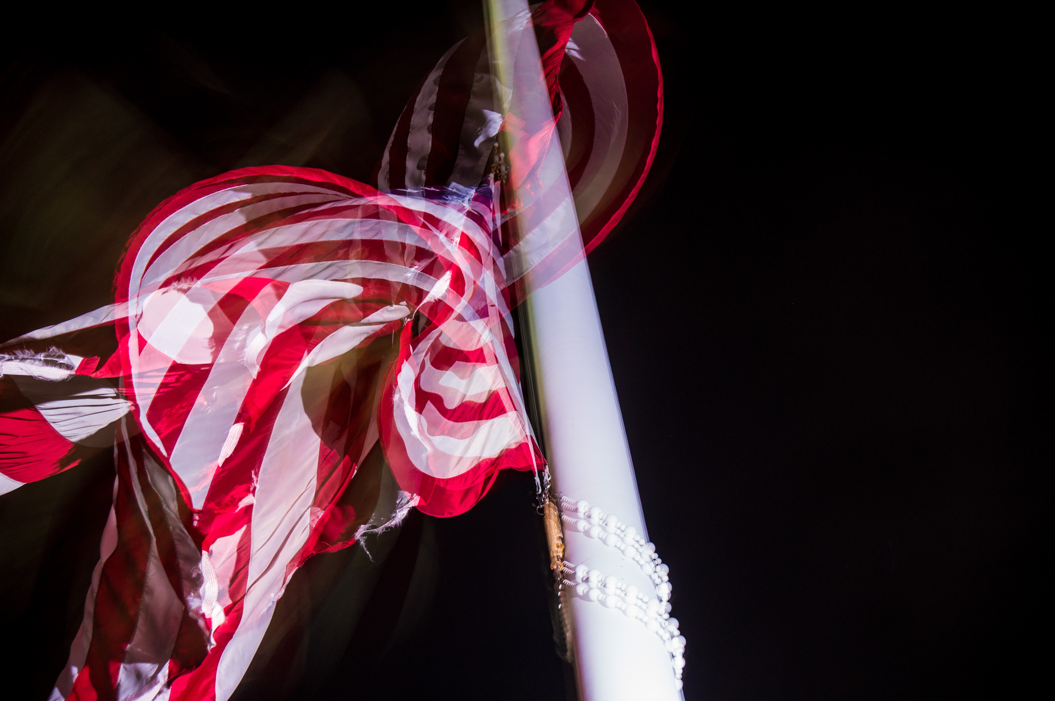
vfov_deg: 16.5
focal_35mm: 82
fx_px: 2415
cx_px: 528
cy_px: 350
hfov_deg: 24.6
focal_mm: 55
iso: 400
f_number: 5.6
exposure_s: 6
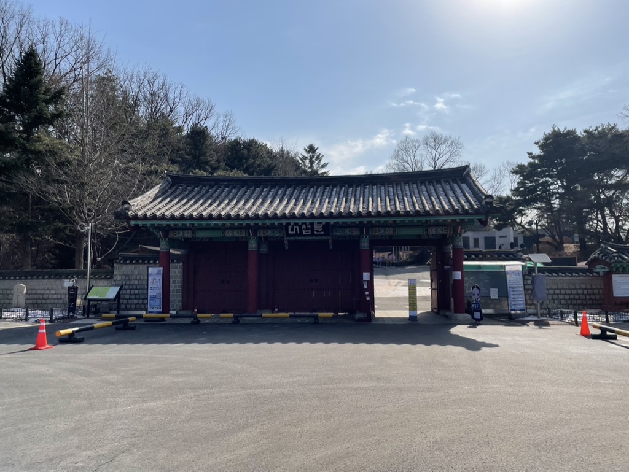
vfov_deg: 53.1
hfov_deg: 67.3
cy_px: 236
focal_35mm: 26
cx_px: 314
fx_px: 473
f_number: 1.6
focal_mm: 4.2
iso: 32
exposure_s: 1/6897
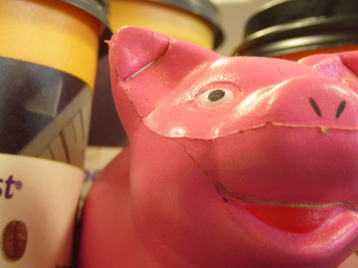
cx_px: 175
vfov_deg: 16.2
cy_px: 143
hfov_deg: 21.5
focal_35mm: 91
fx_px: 941
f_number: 4.2
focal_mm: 12.7
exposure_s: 1/4
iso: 129
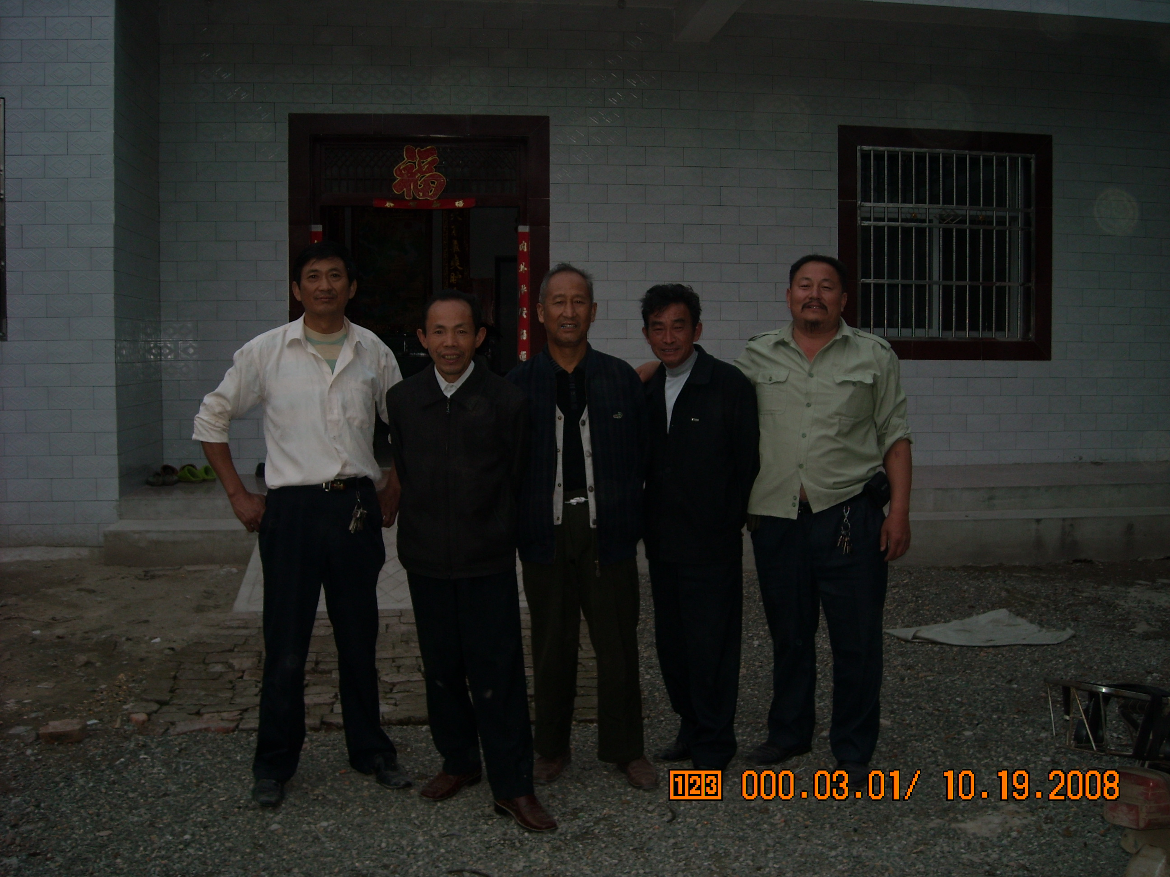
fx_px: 1183
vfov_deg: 40.7
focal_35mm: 35
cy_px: 438
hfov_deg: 52.6
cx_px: 585
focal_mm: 5.7
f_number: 2.8
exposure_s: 1/30
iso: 64
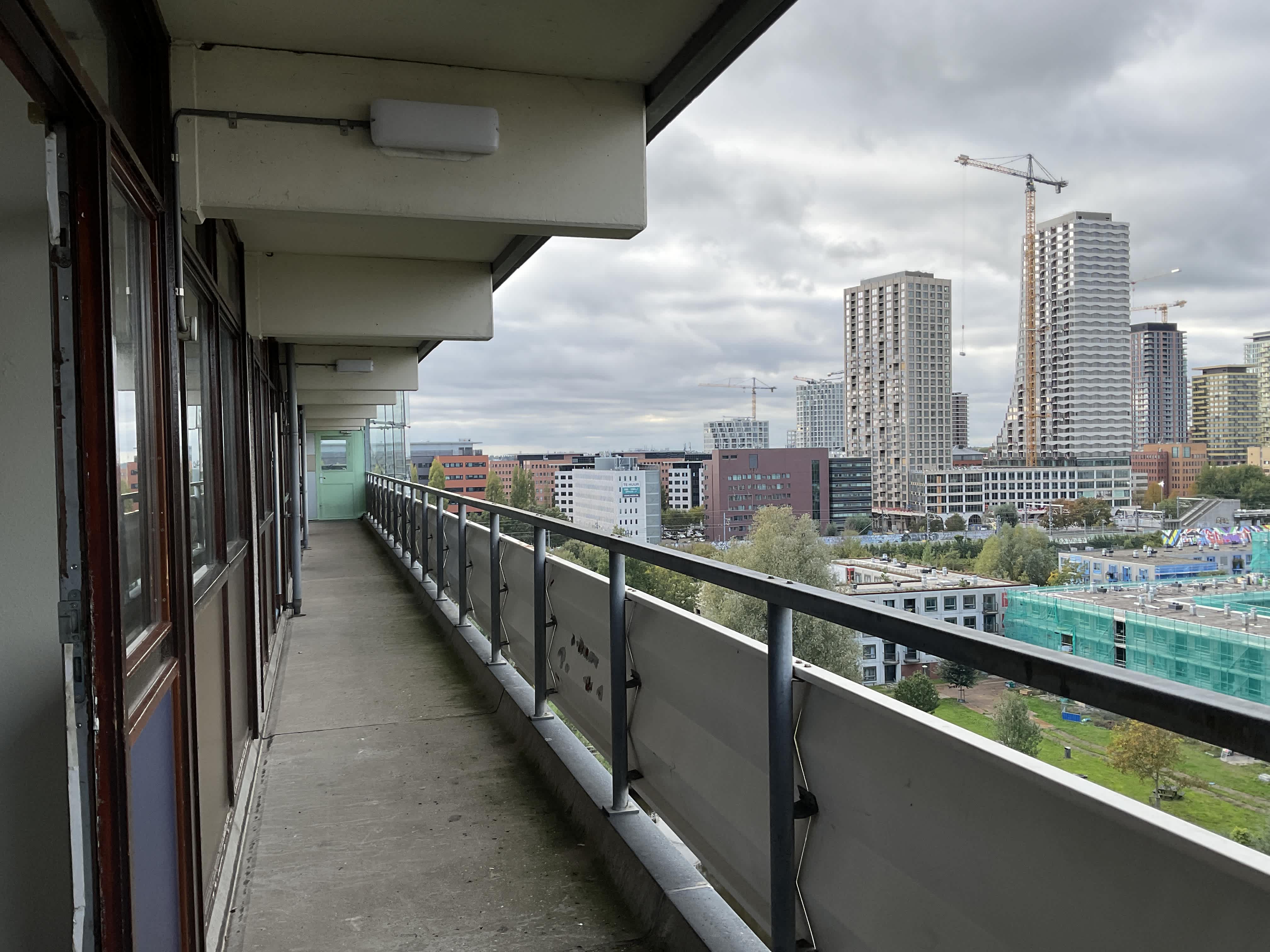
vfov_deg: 48.2
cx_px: 635
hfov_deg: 61.7
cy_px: 476
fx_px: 1064
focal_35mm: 29
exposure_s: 1/446
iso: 16
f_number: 1.8
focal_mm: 3
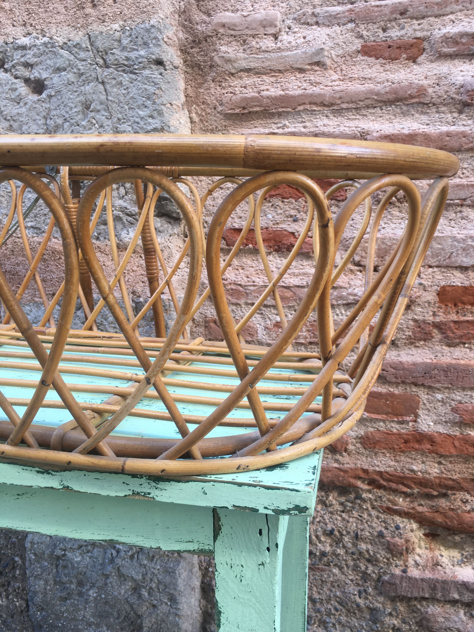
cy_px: 316
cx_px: 237
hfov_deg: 48.2
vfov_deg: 61.7
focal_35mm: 29
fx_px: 529
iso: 25
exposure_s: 1/50
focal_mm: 4.15
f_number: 2.2
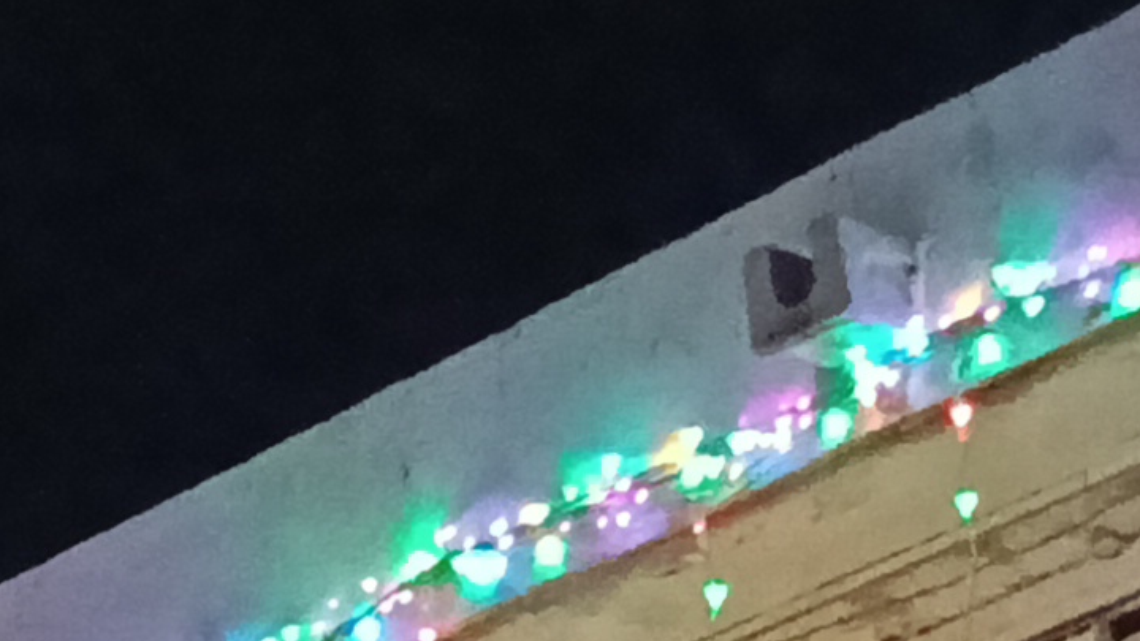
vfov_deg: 5.7
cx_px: -1032
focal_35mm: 204
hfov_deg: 9.9
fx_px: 6167
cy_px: 1662
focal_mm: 3.98
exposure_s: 1/15
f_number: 1.8
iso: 1250
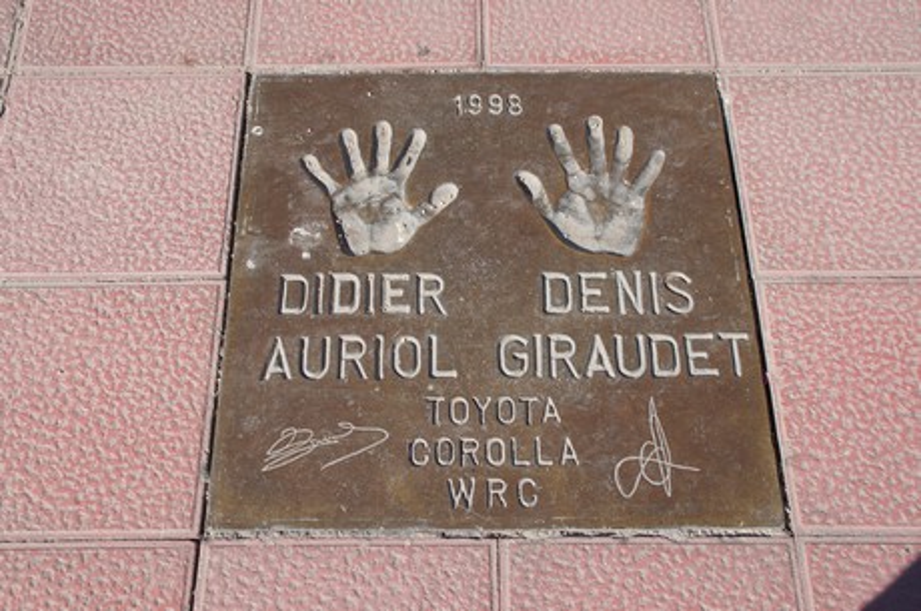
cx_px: 460
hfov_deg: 46.5
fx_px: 1073
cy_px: 306
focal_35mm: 42
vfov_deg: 31.8
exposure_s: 1/320
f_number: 6.3
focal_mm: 28
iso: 100
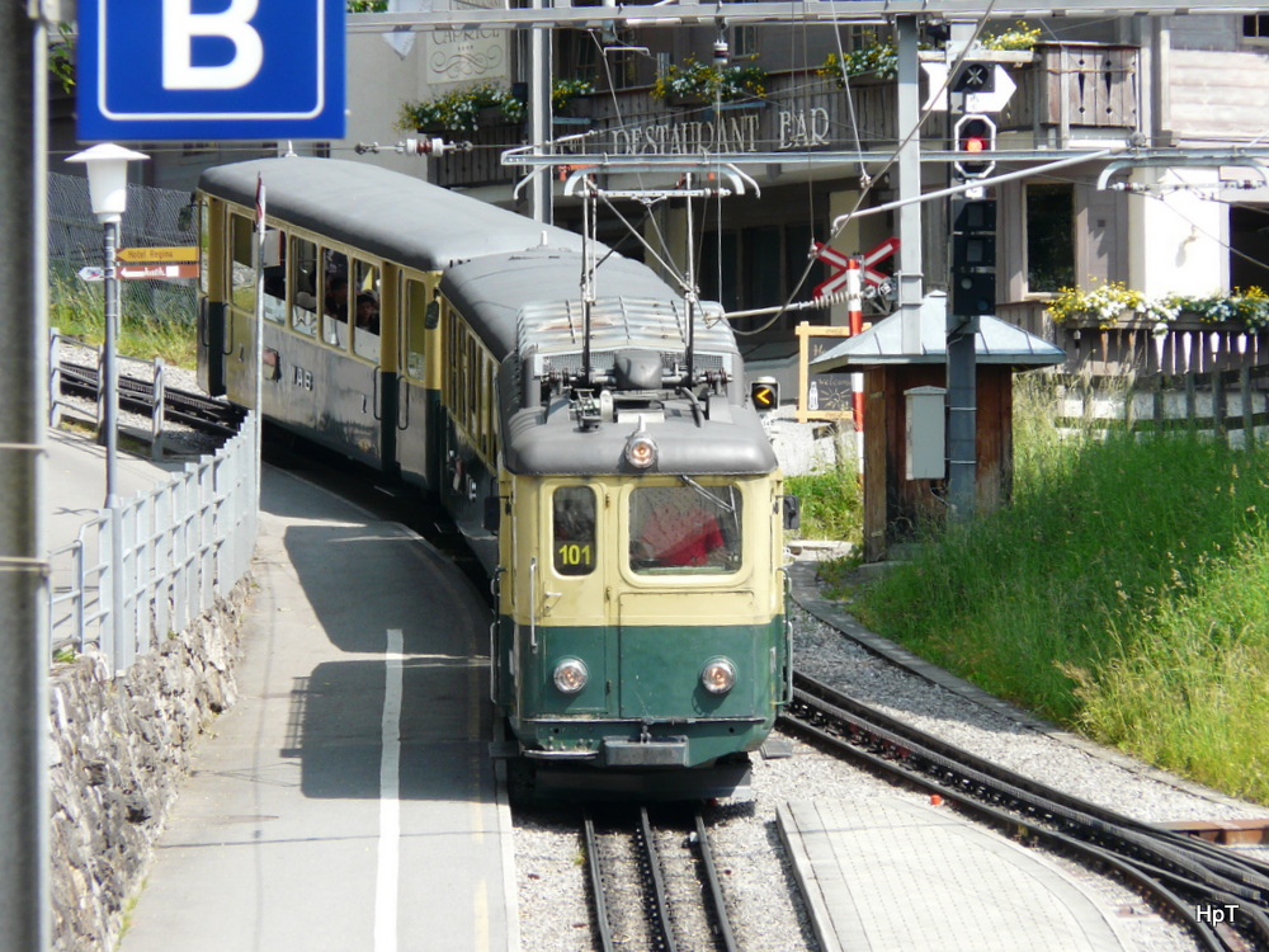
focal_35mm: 370
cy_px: 476
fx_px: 13564
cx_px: 634
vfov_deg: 4.0
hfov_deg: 5.4
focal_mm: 60.7
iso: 100
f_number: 5
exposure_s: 1/250
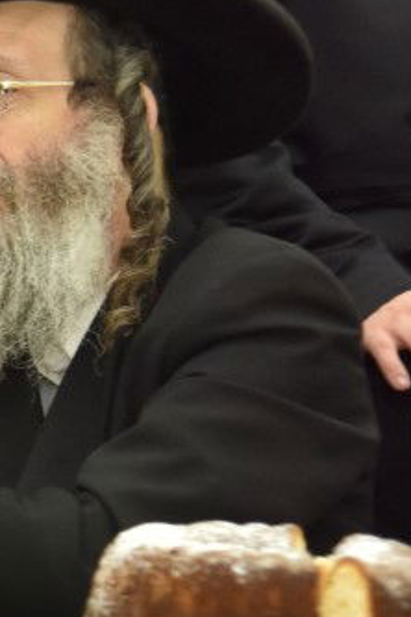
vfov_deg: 10.1
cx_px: -489
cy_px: 231
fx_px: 3476
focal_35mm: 203
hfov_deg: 6.5
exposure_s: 1/250
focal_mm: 66
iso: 1600
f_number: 4
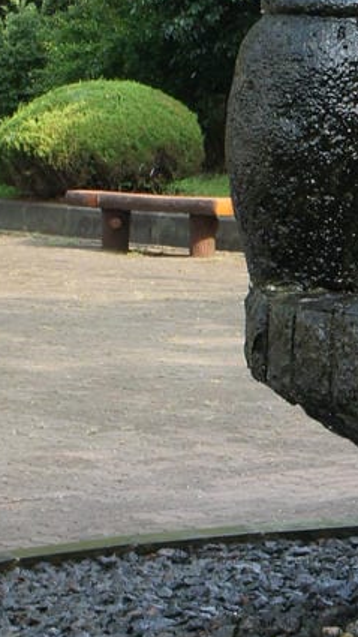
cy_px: 110
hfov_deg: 6.3
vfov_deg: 11.2
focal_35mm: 191
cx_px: 571
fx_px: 3224
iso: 200
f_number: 6.3
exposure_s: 1/125
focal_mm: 29
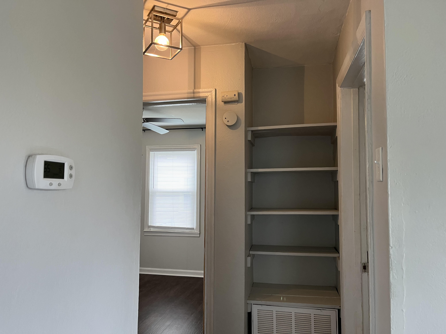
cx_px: 223
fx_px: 335
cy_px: 167
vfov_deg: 53.1
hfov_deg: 67.3
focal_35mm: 26
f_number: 1.6
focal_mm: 5.1
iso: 125
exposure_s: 1/60
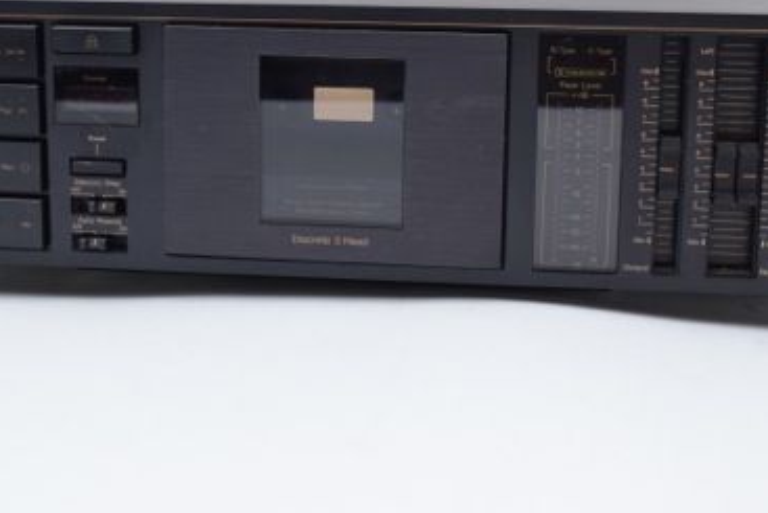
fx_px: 1451
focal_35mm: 68
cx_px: 362
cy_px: 139
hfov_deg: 29.6
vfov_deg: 19.9
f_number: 5.6
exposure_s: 1/125
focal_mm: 26
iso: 800
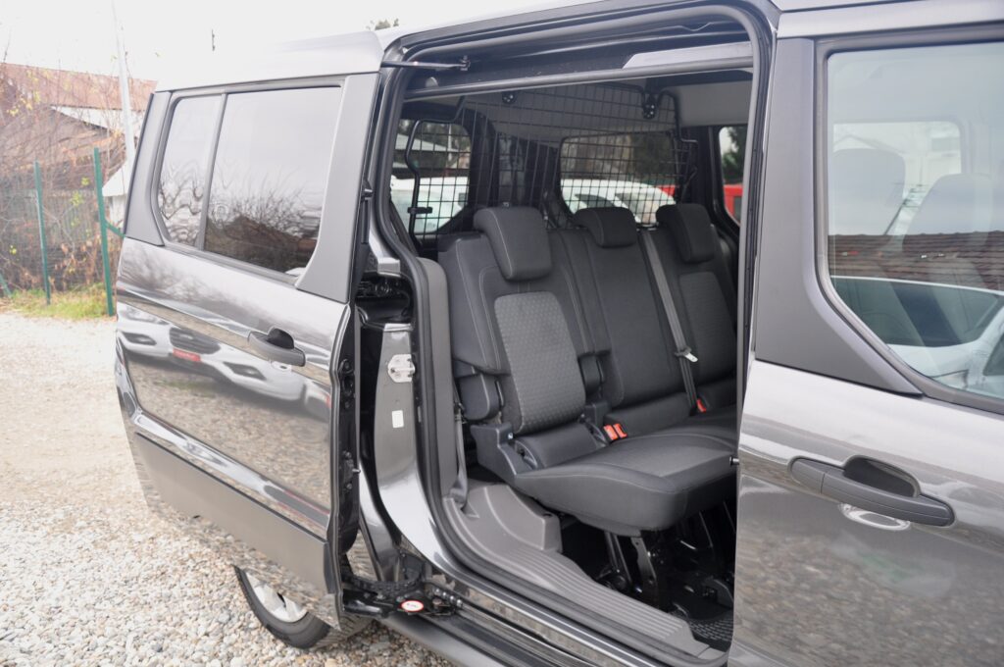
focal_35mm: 32
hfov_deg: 59.6
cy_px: 334
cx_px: 502
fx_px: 877
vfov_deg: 41.6
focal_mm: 21
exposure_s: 1/40
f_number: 3.8
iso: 500
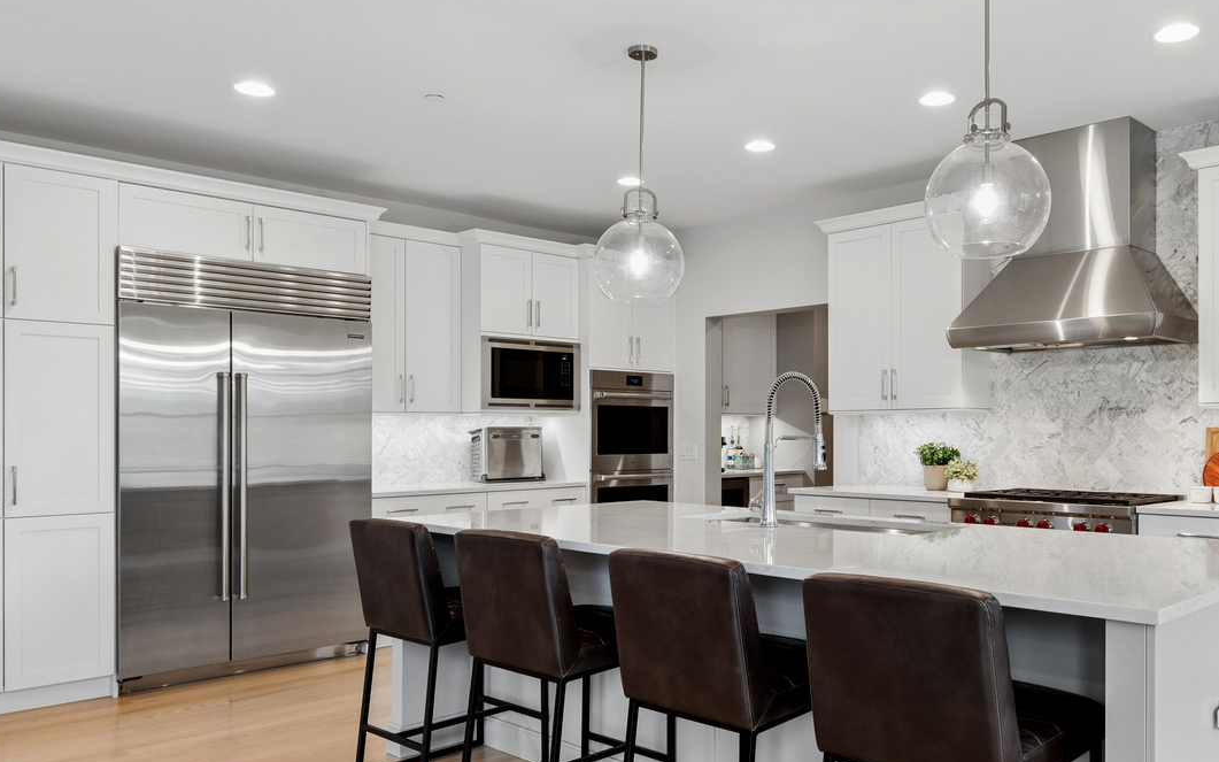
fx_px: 930
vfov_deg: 44.3
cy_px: 460
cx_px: 770
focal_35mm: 28
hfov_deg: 65.4
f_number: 8
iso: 320
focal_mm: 12
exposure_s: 1/15
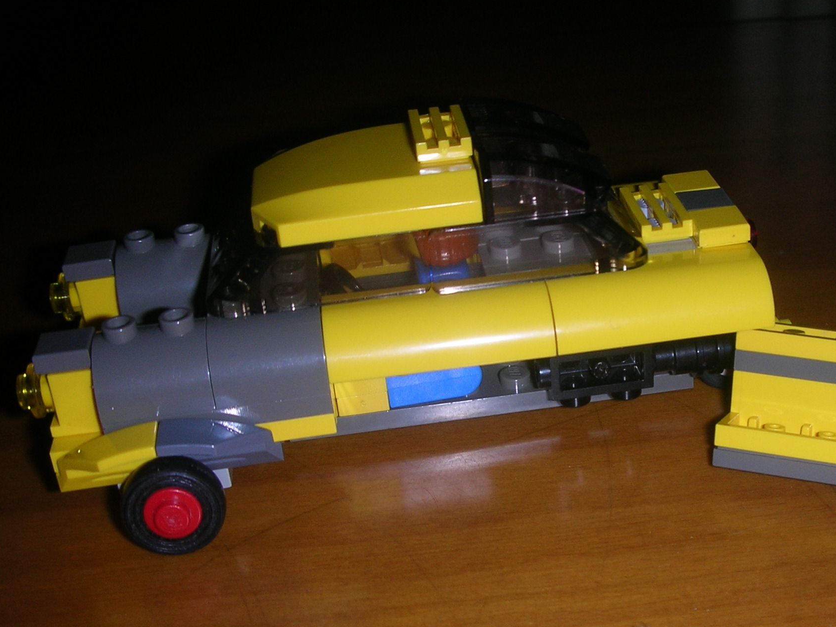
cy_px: 374
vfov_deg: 27.0
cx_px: 588
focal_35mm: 54
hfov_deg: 35.0
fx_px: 1304
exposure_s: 1/60.1
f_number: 8.5
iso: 50
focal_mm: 5.8
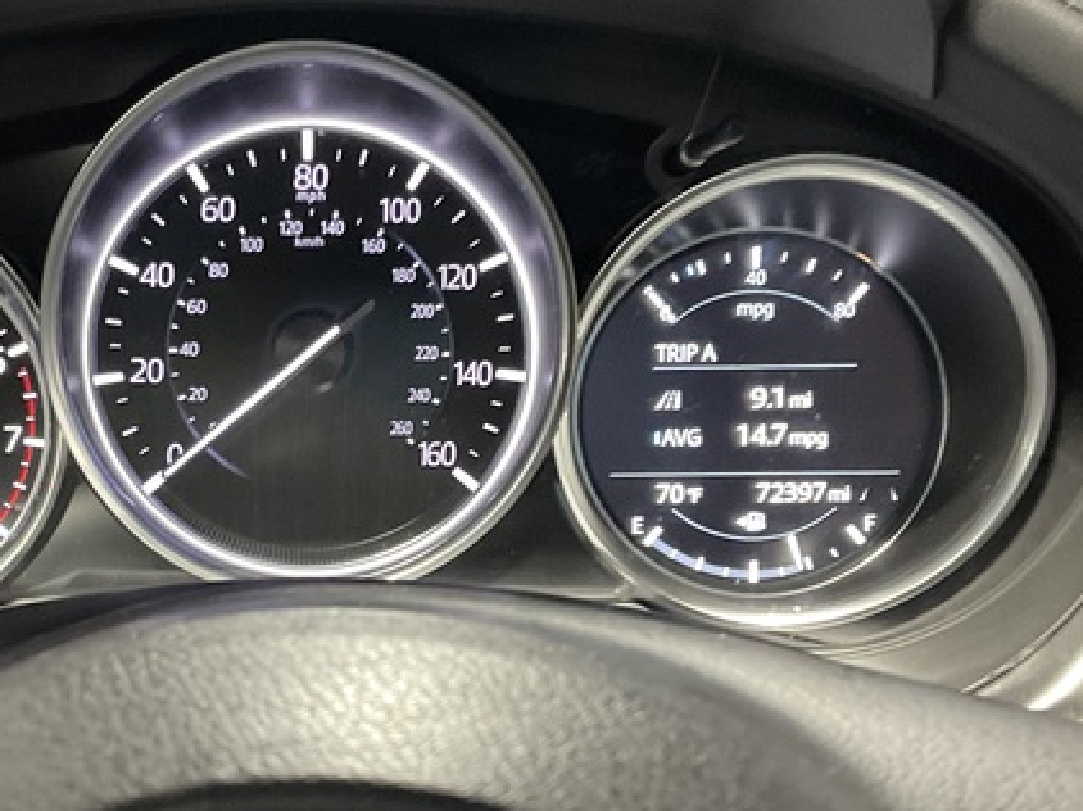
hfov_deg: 29.1
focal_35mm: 66
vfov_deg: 22.2
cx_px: 313
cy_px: 518
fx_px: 2064
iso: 320
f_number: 1.8
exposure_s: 1/30
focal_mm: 3
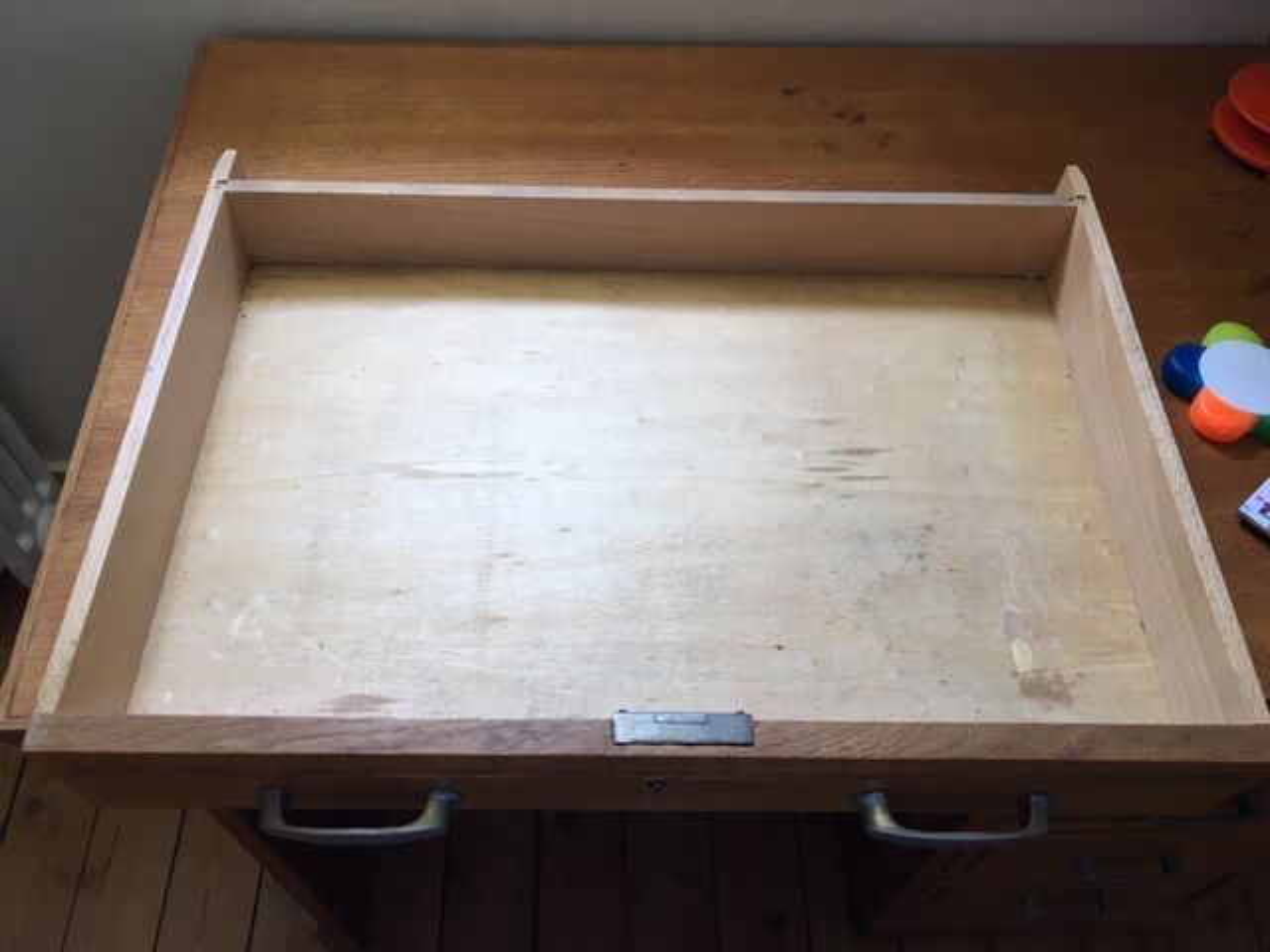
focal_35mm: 29
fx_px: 1064
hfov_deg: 61.7
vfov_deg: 48.2
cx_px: 635
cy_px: 476
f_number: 2.2
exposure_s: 1/33
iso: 80
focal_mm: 4.15
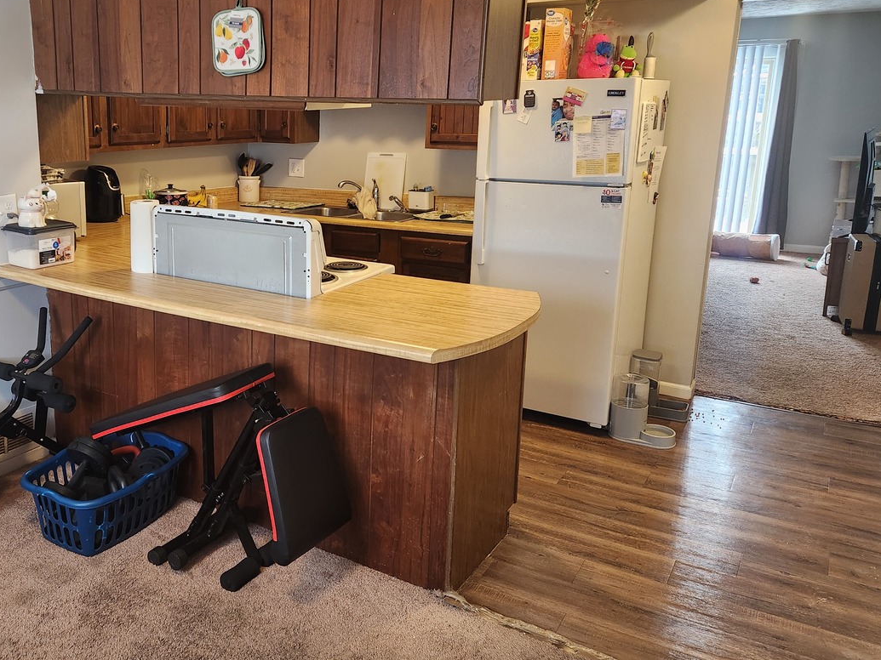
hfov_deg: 55.4
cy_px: 263
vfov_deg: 43.9
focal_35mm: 32
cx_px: 280
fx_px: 814
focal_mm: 5.4
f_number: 1.8
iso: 320
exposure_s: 1/120
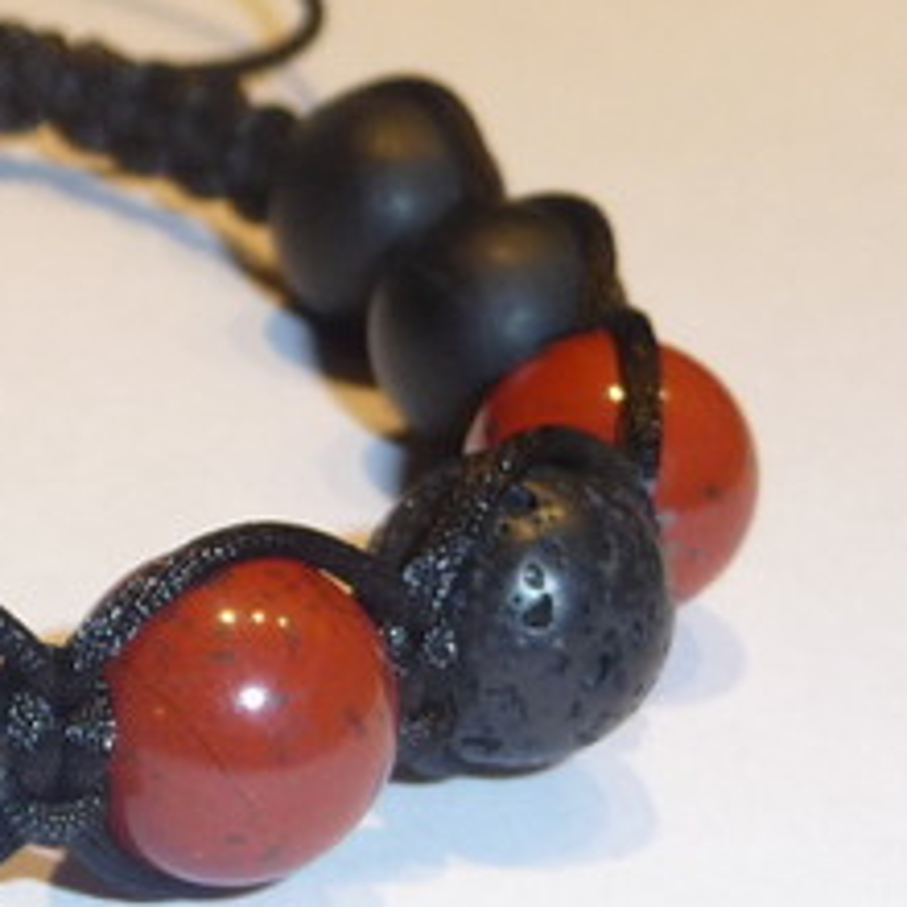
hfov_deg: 12.9
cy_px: 454
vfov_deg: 13.4
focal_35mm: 130
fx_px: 3854
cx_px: -309
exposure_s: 1/40
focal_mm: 5.3
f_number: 3.5
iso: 100
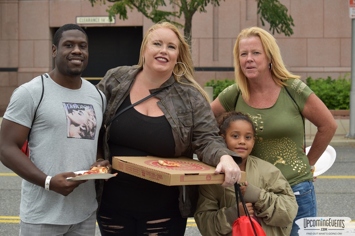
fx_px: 814
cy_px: 118
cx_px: 178
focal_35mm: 82
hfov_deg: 24.6
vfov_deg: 16.6
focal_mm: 55
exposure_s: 1/160
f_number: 6.3
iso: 400
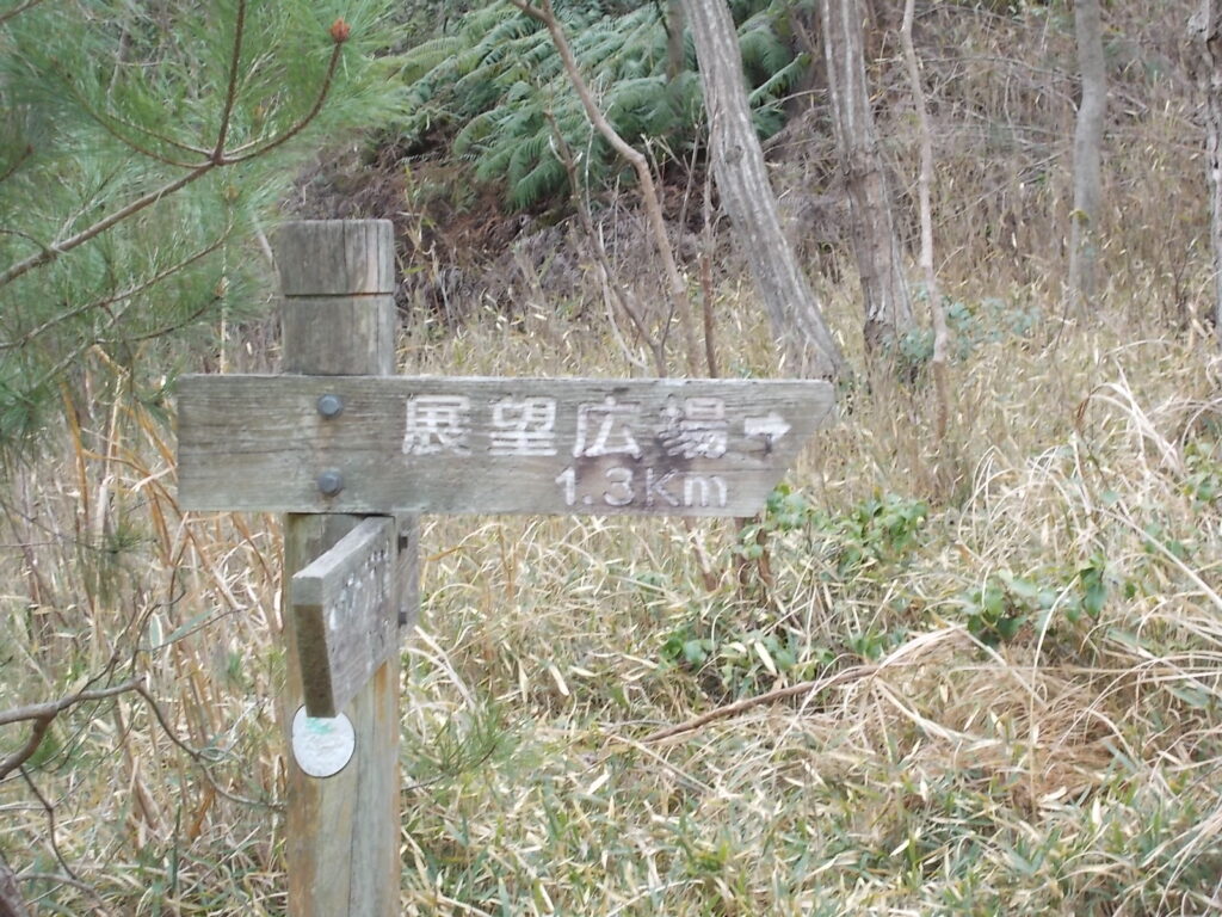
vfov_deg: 17.2
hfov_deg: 22.8
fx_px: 3036
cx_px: 611
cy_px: 458
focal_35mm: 86
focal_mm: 15.4
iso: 160
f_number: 6.3
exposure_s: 1/60
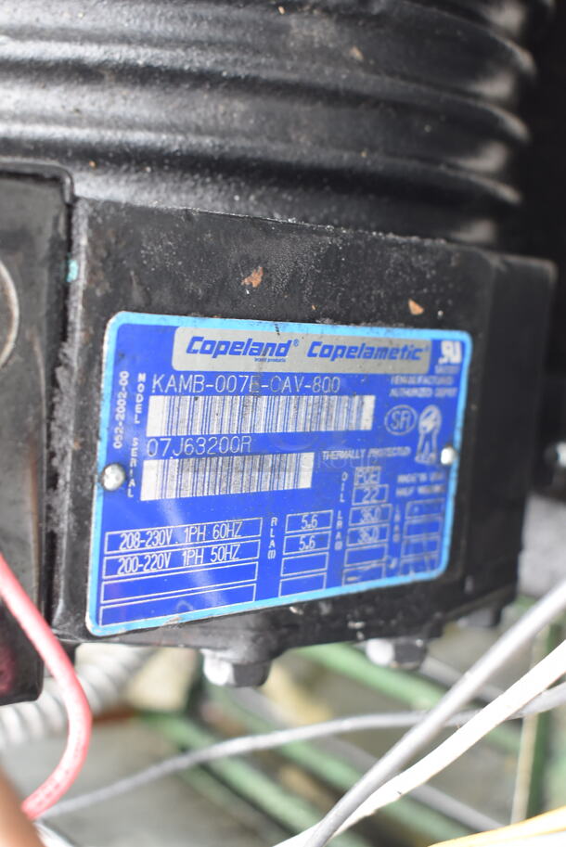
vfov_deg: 38.9
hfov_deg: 26.5
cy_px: 424
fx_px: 1201
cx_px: 283
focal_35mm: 51
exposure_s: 1/60
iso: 640
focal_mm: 34
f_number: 5.6
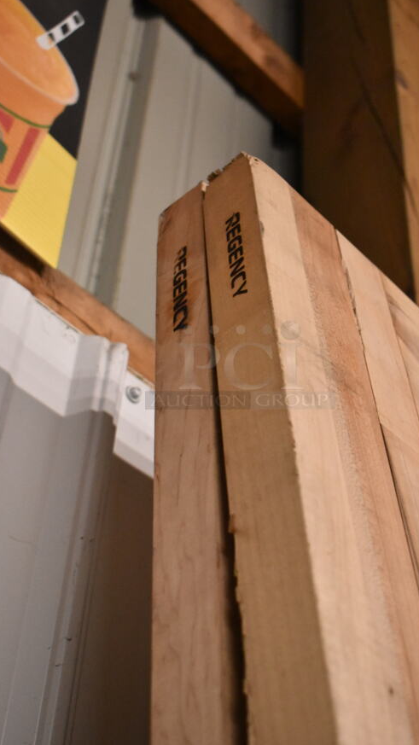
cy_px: 365
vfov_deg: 36.3
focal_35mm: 58
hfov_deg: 20.9
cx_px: 241
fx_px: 1137
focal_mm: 35
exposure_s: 1/125
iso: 3600
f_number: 4.5
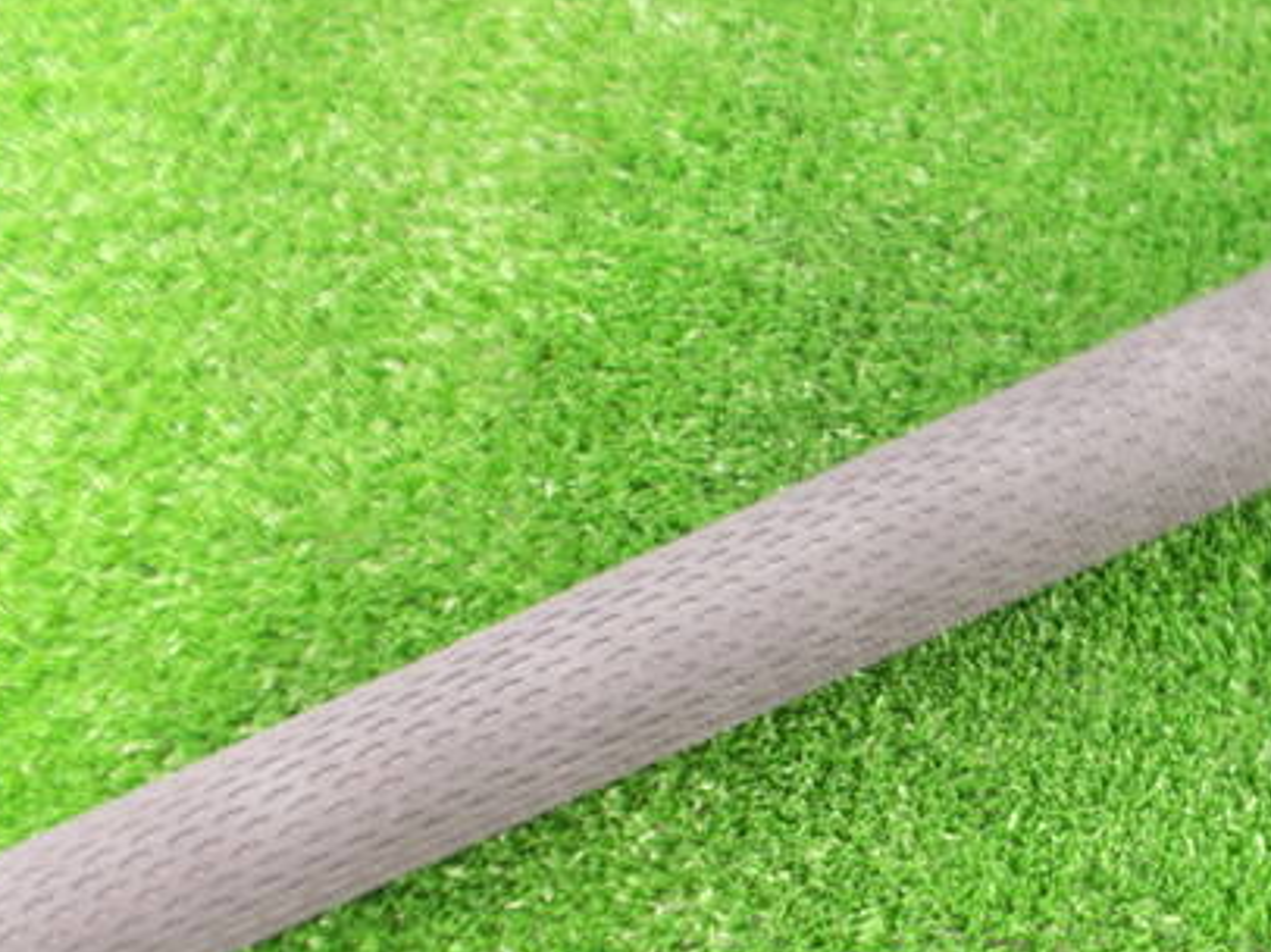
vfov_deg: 34.8
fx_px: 1505
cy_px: 639
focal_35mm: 41
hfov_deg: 44.3
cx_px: 955
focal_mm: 4.6
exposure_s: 1/5
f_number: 3.2
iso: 200
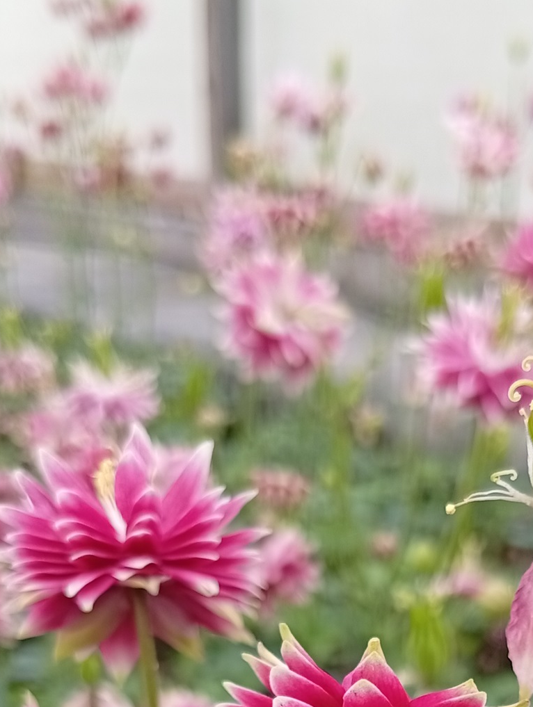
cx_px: 350
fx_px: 1372
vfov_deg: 25.8
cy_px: 854
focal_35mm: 67
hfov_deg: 21.9
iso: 50
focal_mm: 3.84
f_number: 1.8
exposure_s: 1/132
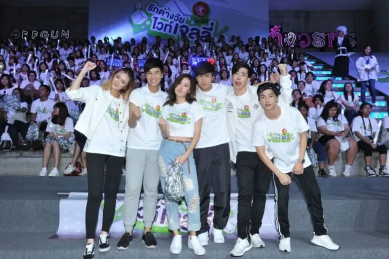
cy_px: 130
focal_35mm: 32
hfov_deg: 58.7
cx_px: 194
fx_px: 346
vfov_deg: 41.1
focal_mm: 32
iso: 1600
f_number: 7.1
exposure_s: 1/100
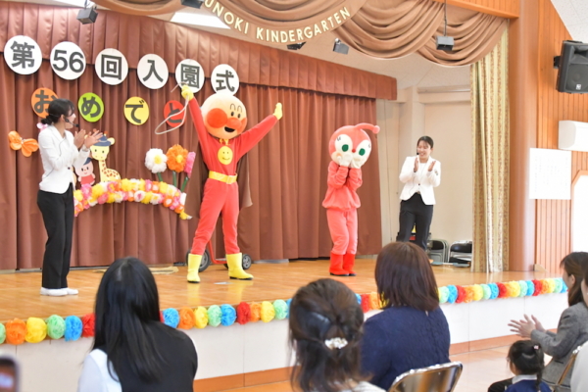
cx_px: 294
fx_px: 849
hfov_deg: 38.2
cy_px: 196
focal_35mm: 52
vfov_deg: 26.0
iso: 6400
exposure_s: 1/250
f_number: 4.5
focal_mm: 35
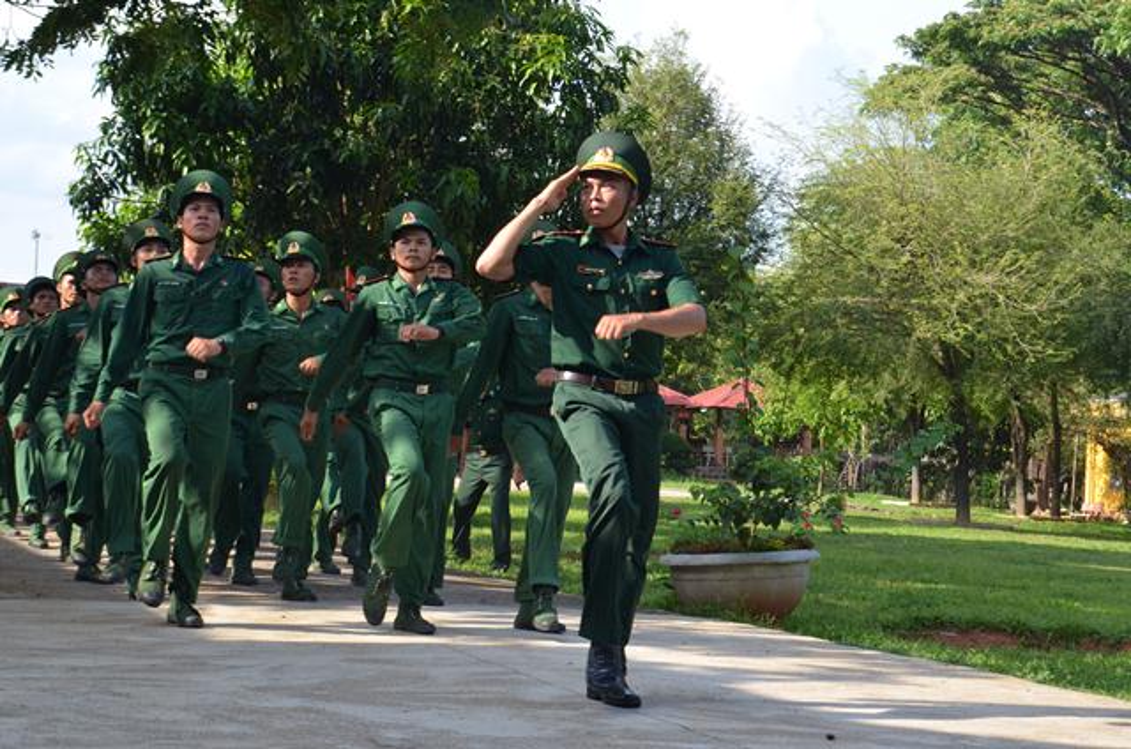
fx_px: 2069
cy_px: 374
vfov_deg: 20.5
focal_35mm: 66
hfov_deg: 30.6
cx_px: 566
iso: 500
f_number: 9
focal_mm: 44
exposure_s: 1/320
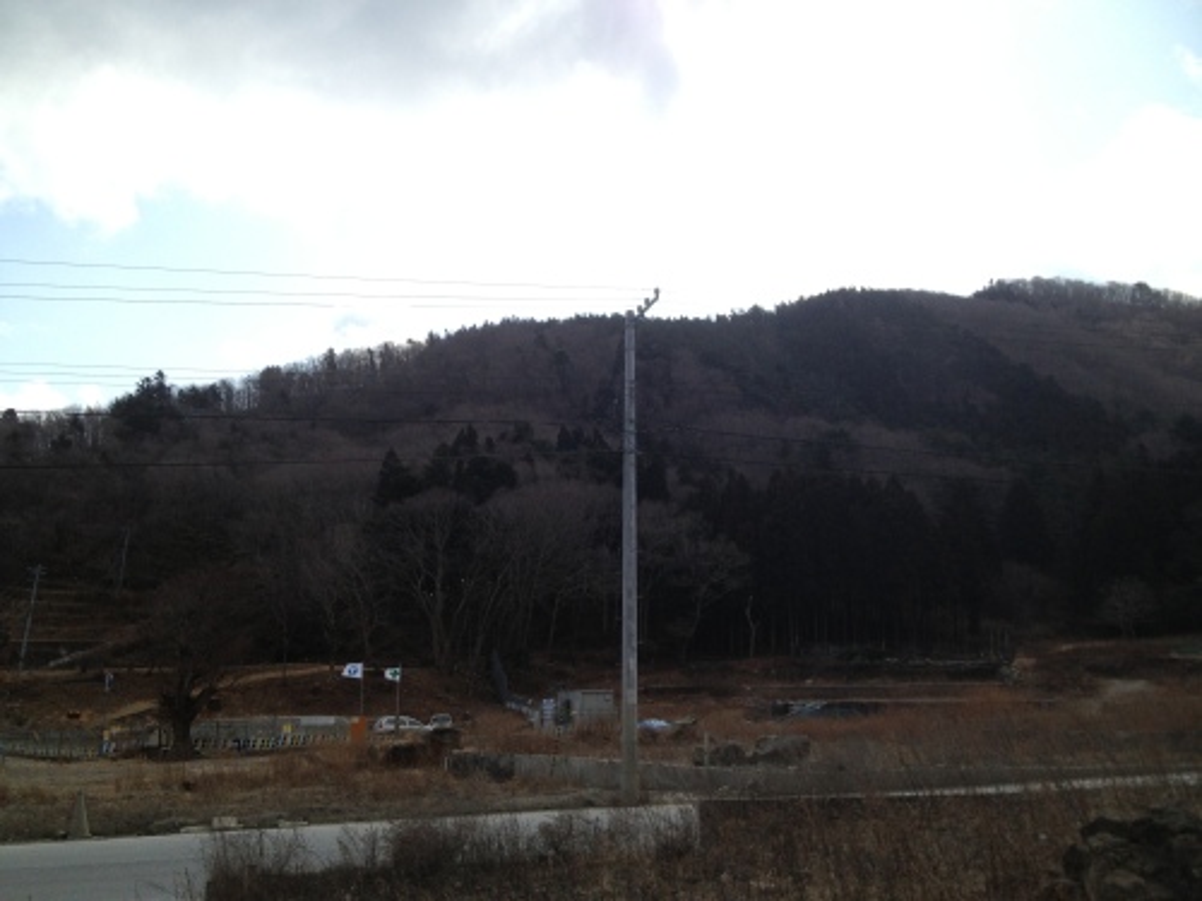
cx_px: 601
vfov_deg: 40.7
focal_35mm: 35
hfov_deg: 52.6
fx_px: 1215
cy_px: 450
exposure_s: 1/2632
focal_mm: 4.28
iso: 50
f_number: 2.4
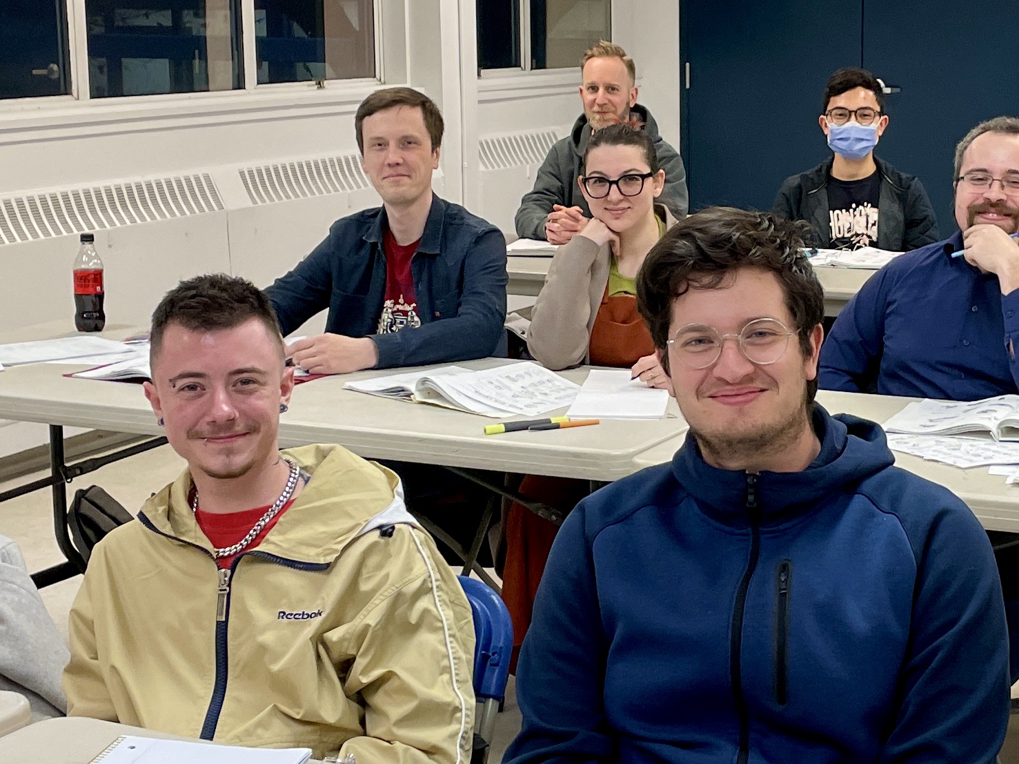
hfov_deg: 27.2
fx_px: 2090
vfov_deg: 20.7
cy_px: 342
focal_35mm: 71
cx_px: 686
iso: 125
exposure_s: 1/120
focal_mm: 4.2
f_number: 1.6
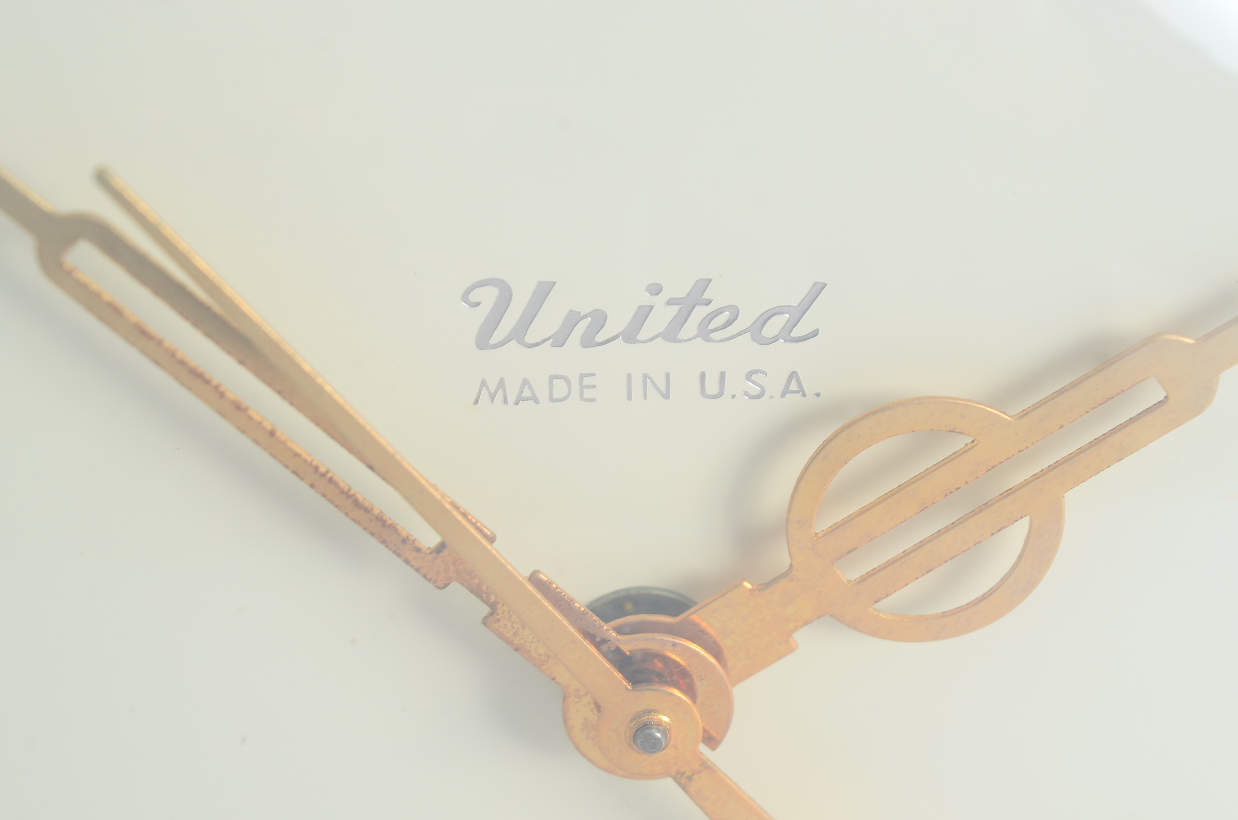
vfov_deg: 16.5
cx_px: 619
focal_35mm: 82
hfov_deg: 24.7
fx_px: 2831
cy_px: 410
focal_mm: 55
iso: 250
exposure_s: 1/80
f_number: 10
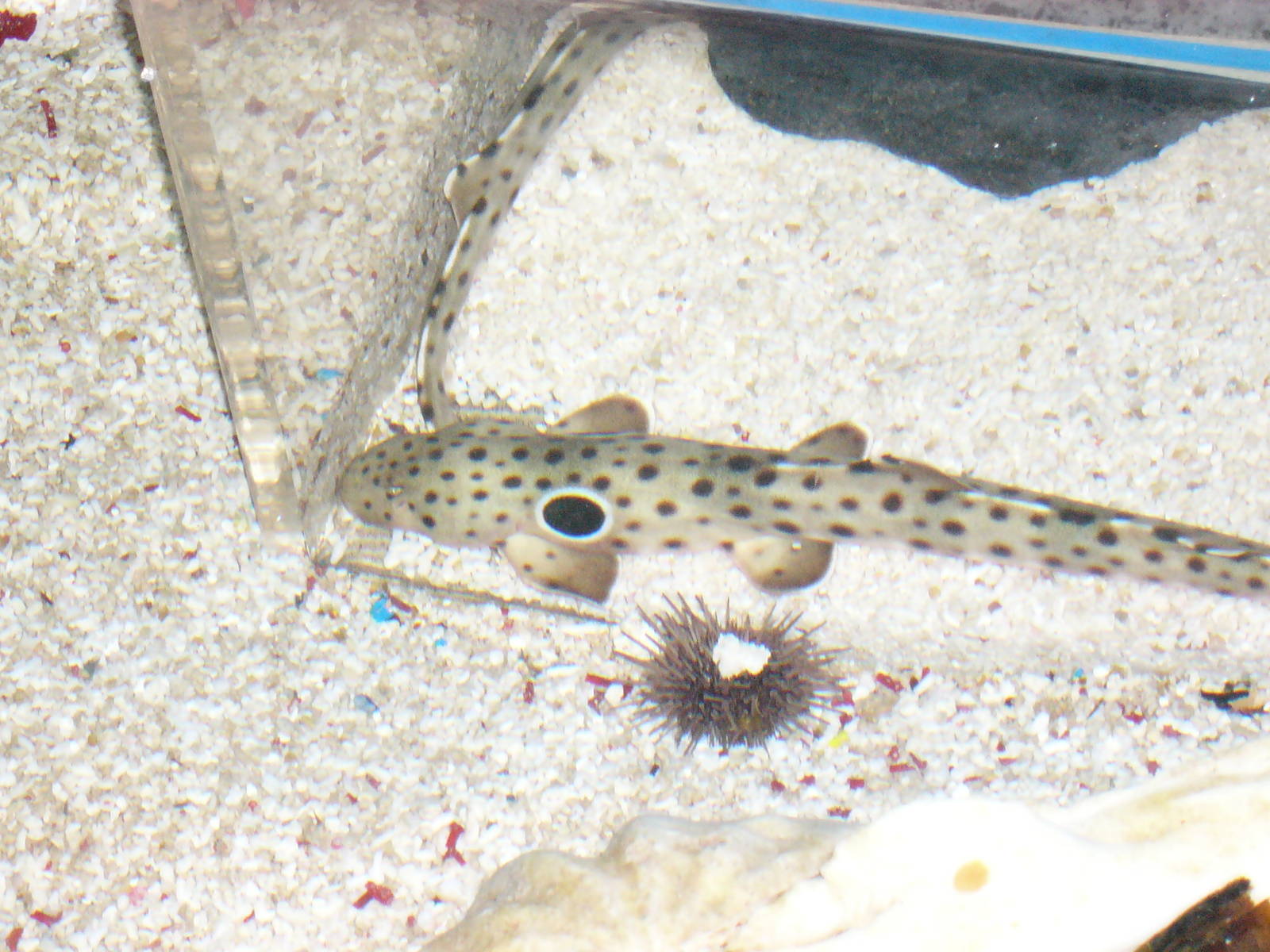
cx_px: 635
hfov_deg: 18.7
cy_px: 476
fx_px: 3852
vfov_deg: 14.1
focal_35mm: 105
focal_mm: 17.4
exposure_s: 1/60
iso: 300
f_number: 4.9
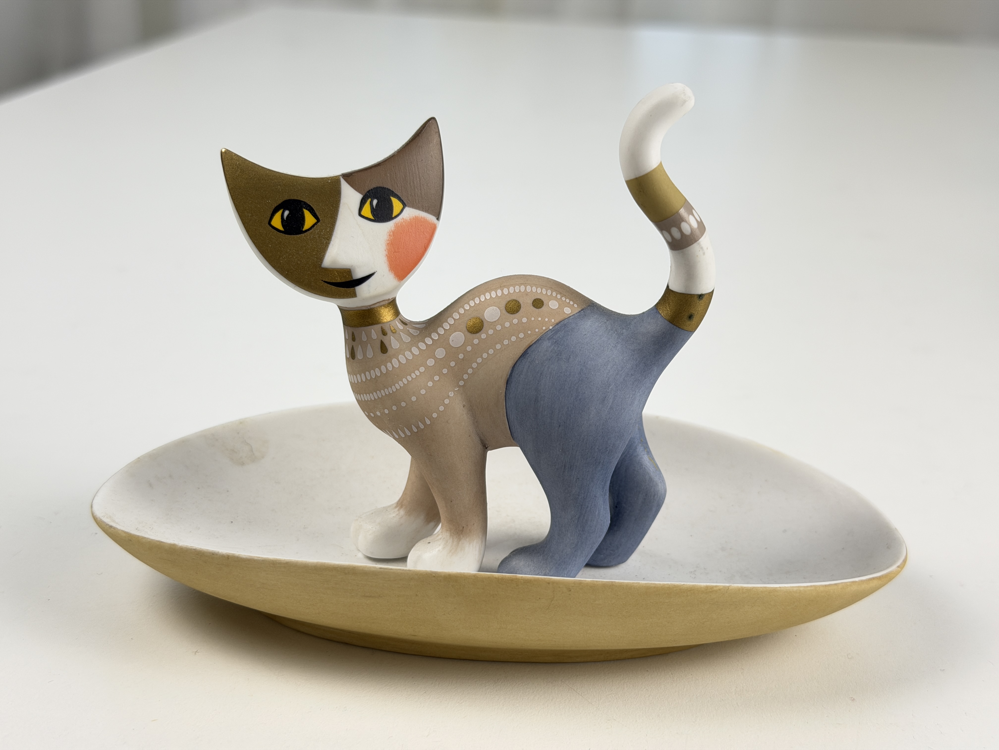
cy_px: 375
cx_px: 500
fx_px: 1385
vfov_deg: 30.3
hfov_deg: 39.7
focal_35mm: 48
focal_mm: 6.76
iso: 50
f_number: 1.78
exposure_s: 1/121
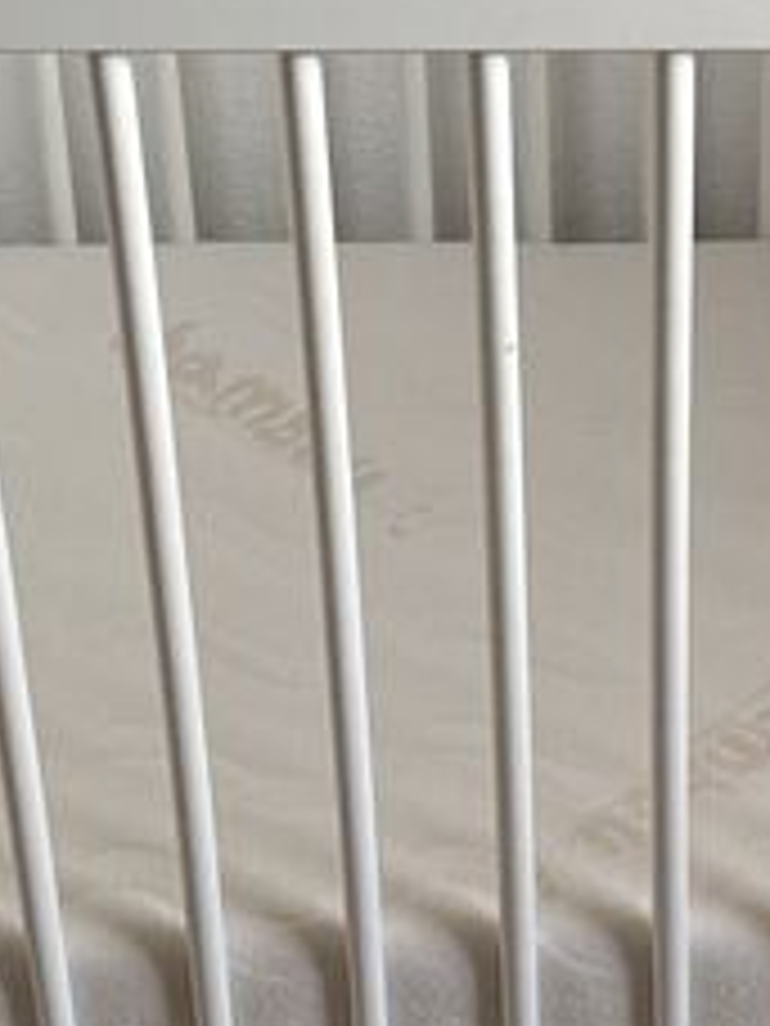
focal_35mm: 114
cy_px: 495
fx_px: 3381
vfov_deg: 17.3
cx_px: 788
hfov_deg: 12.8
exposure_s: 1/116
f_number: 1.8
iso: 125
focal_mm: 4.25
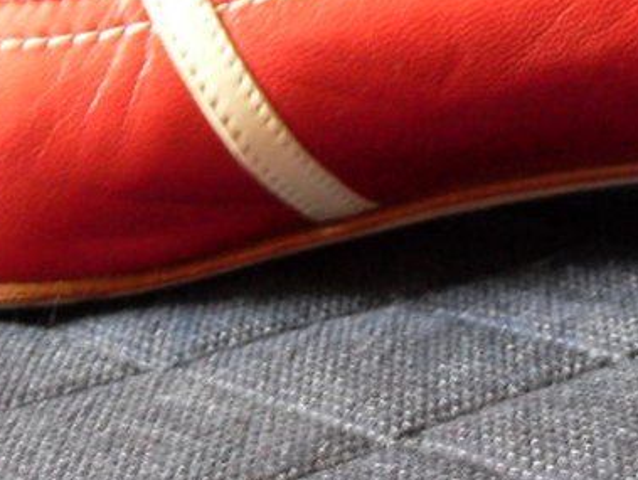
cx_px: 343
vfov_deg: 11.3
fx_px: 2398
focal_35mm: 130
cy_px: 40
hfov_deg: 15.2
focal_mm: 6.3
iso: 200
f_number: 2.8
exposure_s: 1/20
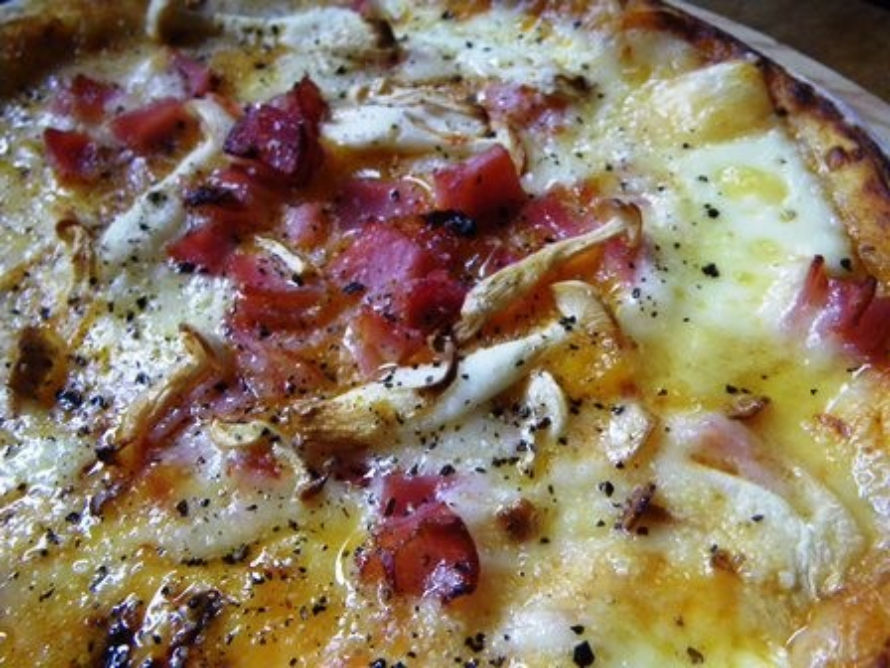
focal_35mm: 34
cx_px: 445
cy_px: 334
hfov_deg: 54.0
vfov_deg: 41.8
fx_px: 874
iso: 500
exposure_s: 1/50
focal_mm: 6.1
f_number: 3.8
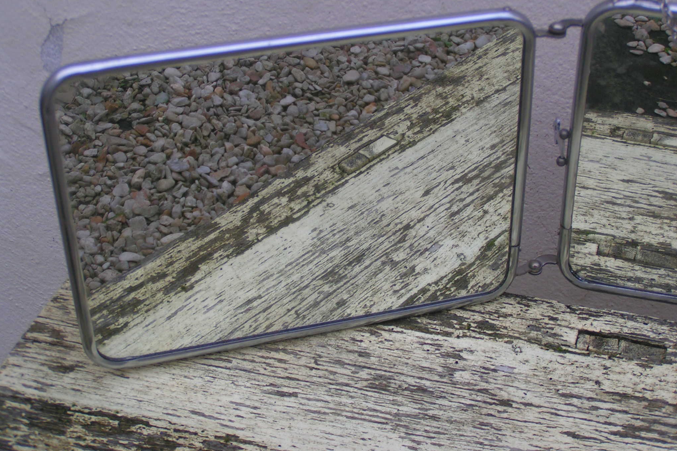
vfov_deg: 20.6
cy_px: 209
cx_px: 340
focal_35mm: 66
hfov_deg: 30.5
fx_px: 1241
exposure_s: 1/100
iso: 50
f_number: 3.5
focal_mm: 9.7
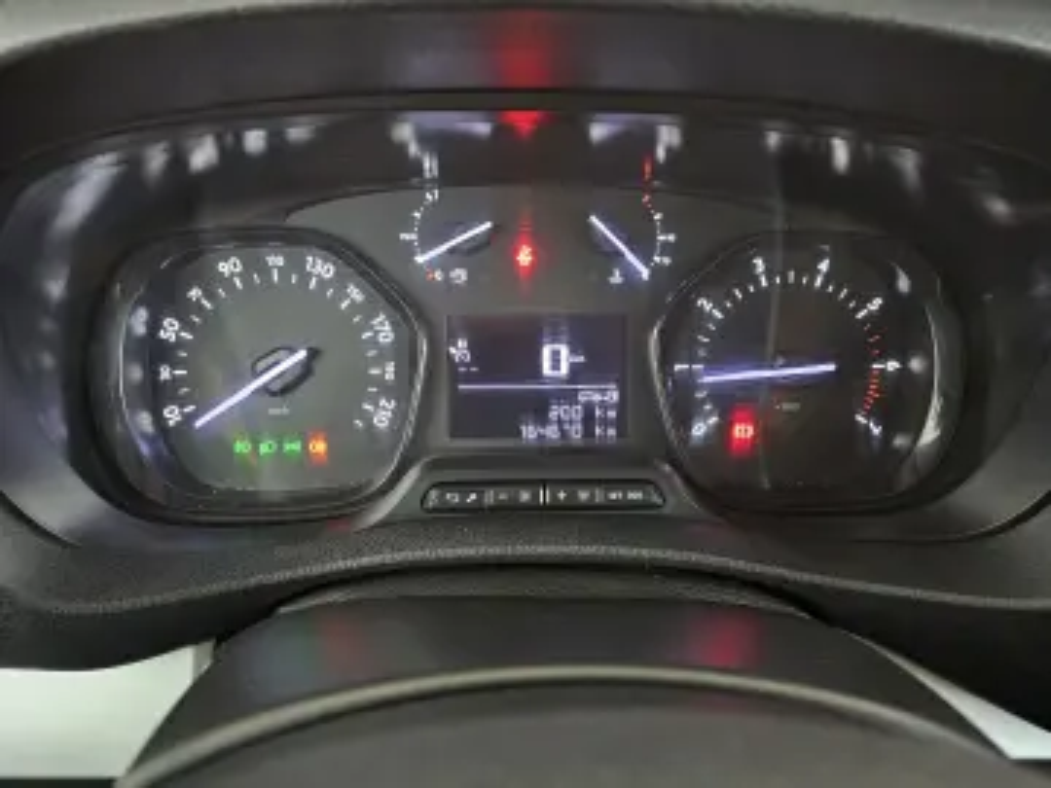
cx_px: 526
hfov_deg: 73.9
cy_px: 394
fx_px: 698
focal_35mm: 23
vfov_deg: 58.9
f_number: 1.7
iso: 800
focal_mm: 6.3
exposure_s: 1/25
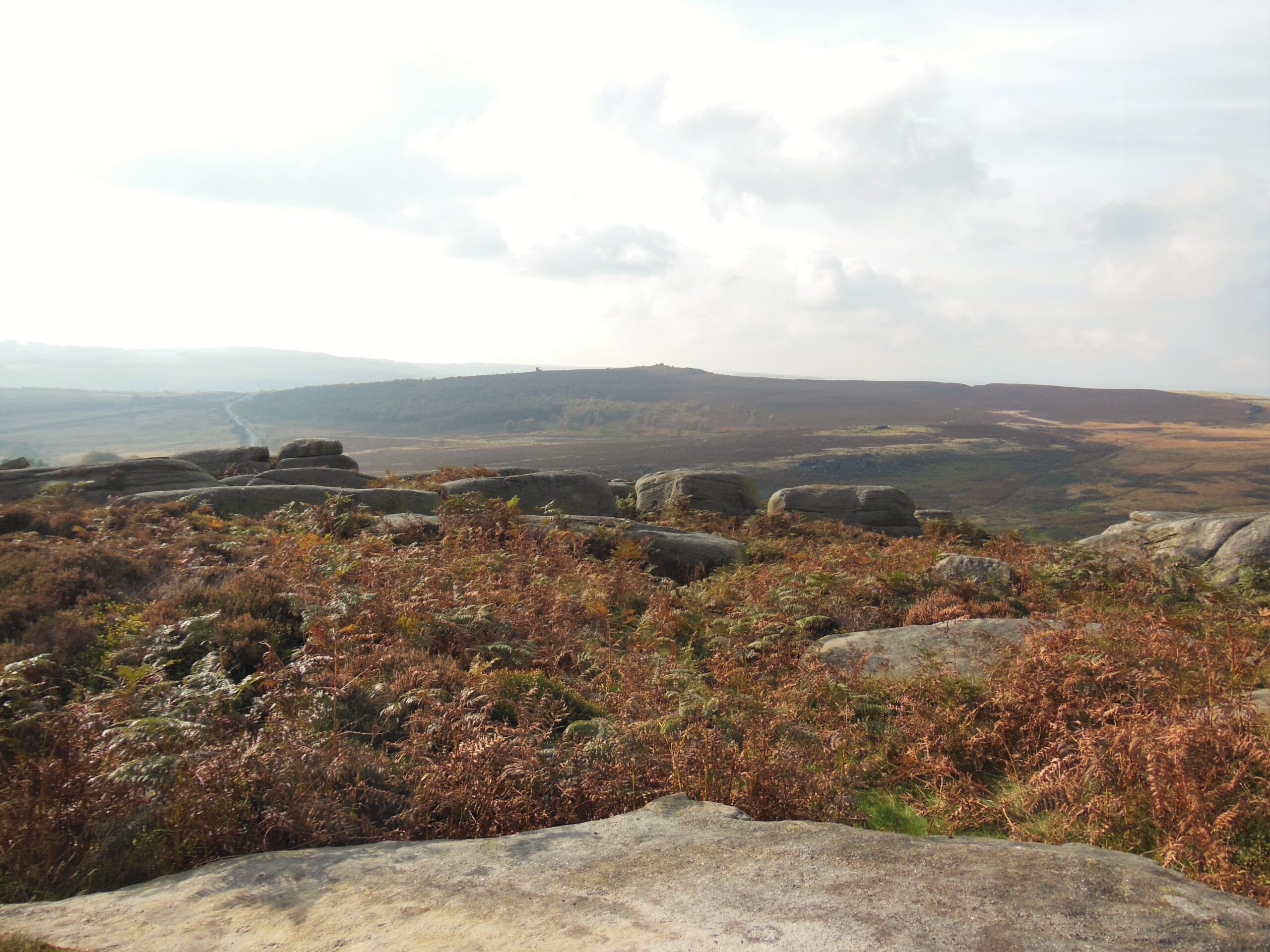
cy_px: 476
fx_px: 917
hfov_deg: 69.4
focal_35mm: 25
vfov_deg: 54.9
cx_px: 635
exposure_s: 1/640
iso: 125
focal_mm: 4.5
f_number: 3.5
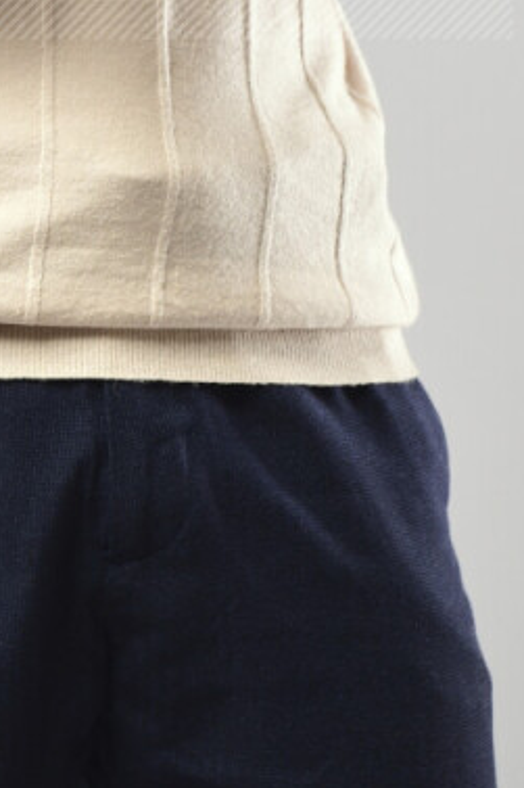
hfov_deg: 6.6
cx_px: -8
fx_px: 4523
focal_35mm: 207
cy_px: -320
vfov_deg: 9.7
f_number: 5
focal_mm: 65
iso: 400
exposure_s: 1/125
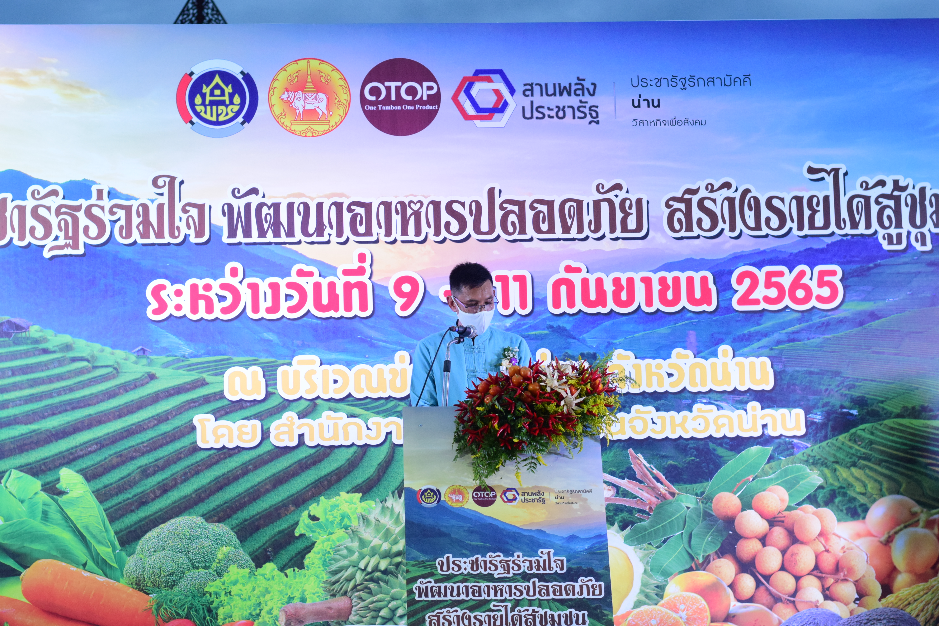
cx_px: 470
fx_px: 1957
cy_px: 313
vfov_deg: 18.2
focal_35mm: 75
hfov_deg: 27.0
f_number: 4.5
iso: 2000
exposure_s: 1/400
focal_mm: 50
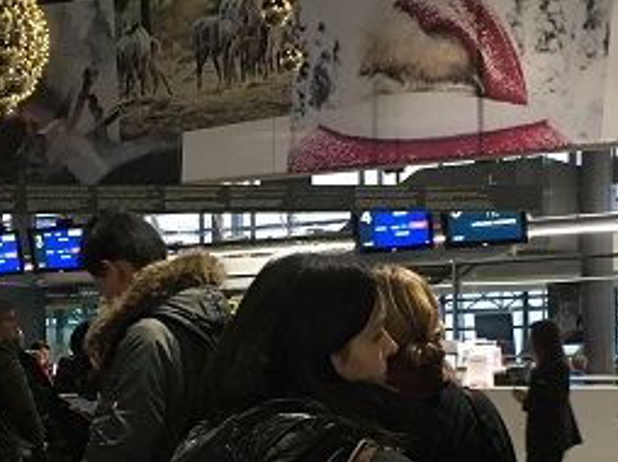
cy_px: 424
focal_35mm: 80
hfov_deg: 24.4
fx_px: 1427
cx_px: 238
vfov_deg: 18.1
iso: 125
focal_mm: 4.15
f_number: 2.2
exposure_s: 1/17
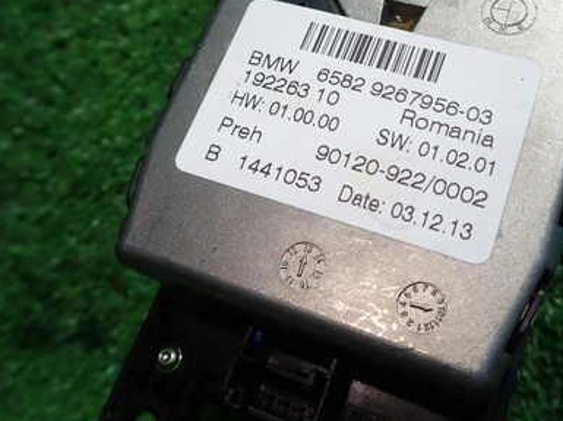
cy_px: 137
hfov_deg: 47.4
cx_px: 354
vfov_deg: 36.4
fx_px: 634
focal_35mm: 39
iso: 100
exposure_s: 1/125
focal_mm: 4.5
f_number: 2.8
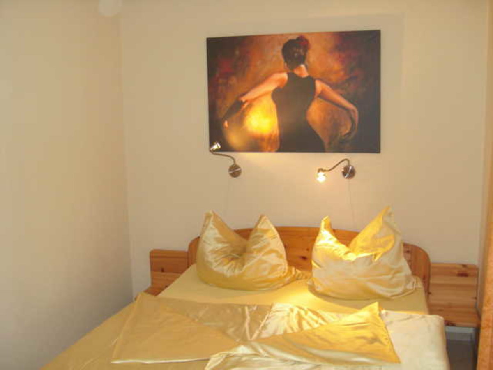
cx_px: 246
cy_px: 185
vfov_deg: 37.7
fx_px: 541
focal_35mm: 38
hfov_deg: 49.0
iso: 200
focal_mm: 6.2
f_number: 2.7
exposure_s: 1/60
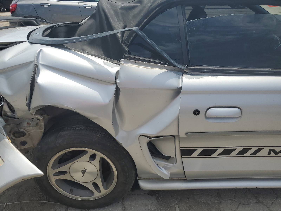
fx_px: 211
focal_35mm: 26
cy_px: 106
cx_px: 140
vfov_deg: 53.1
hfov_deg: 67.3
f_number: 1.5
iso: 50
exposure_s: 1/3333
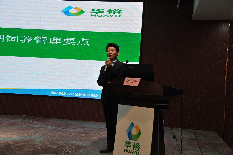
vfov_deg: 28.0
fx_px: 310
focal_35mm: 48
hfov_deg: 41.1
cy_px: 78
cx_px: 116
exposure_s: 1/125
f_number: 6.3
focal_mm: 48
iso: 800
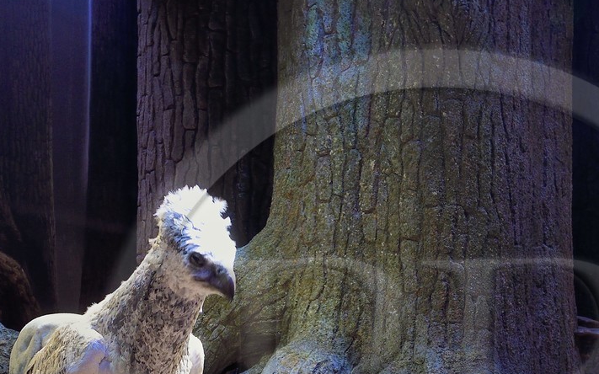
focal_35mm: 55
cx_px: 438
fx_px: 898
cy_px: 398
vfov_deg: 22.4
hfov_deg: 36.2
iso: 1600
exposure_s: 1/5
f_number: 5.6
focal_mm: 24
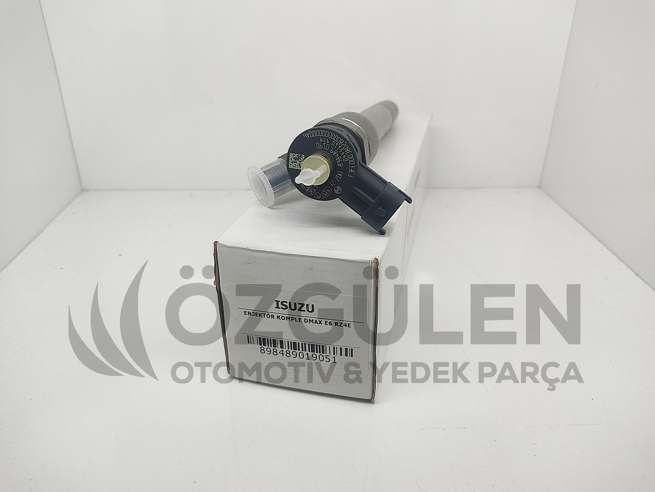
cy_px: 246
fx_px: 492
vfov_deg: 53.1
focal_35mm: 26
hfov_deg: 67.3
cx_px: 328
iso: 130
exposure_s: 1/100
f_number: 1.79
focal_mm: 4.74
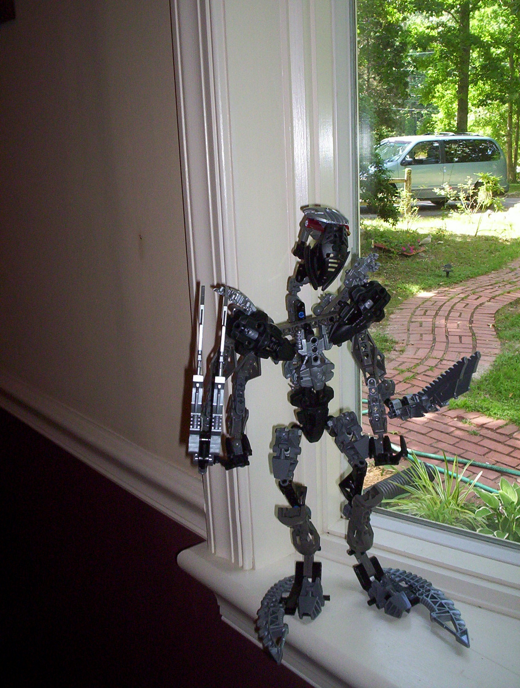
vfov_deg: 48.9
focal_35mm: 38
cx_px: 260
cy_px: 344
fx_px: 758
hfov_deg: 37.9
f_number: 4.5
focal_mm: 4.99
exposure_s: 1/60
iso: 140
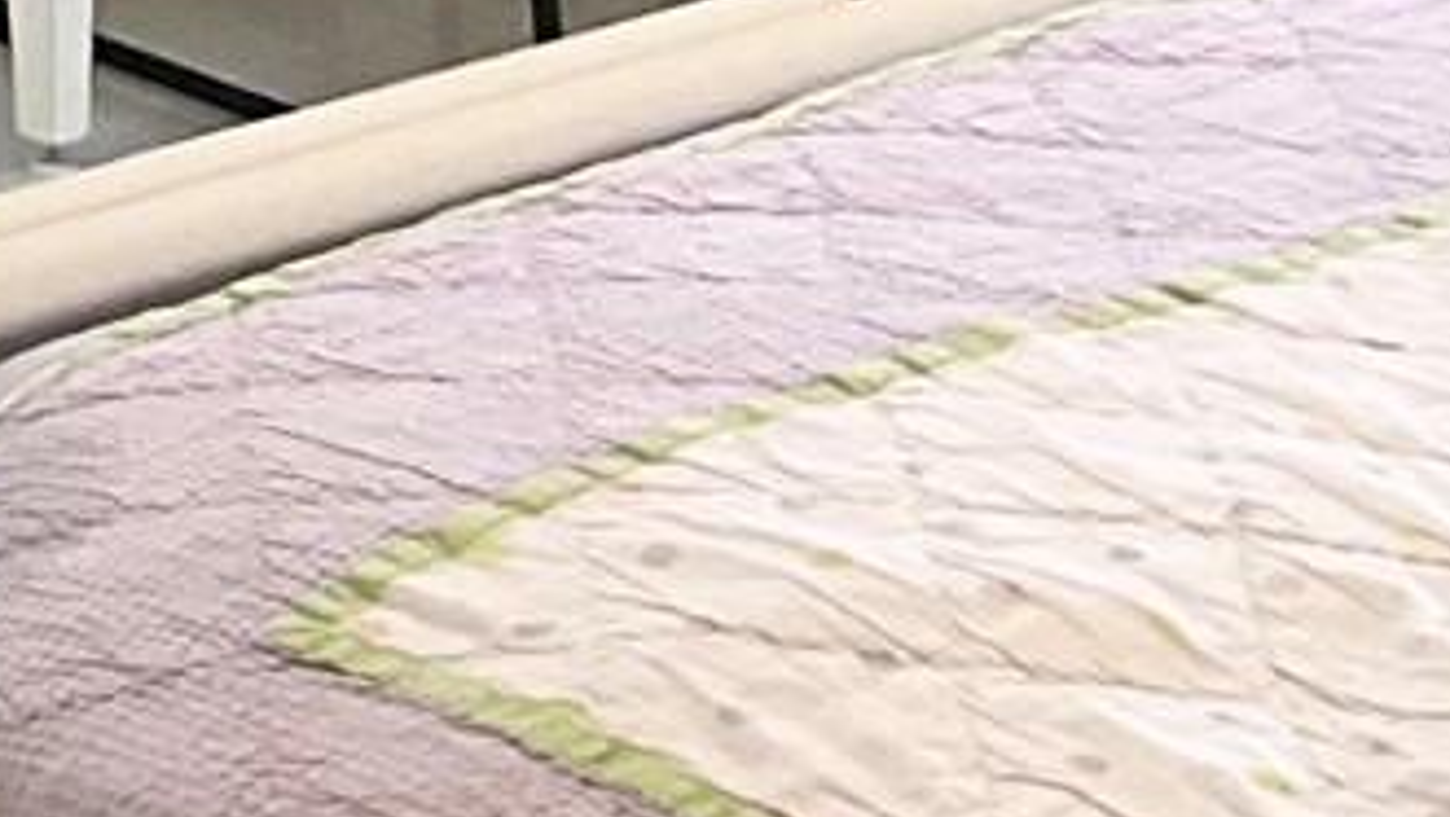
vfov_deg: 5.4
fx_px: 7540
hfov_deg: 10.2
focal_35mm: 196
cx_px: -1327
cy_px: -2442
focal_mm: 3
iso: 64
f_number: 1.8
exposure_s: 1/60
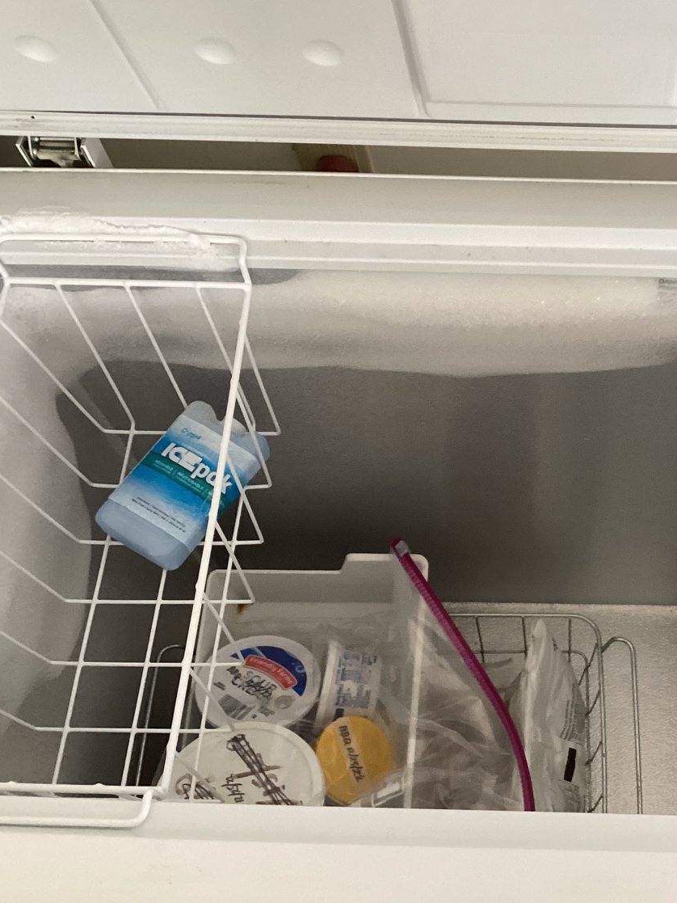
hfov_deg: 33.0
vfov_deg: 44.8
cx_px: 576
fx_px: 1095
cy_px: 446
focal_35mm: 42
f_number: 2.4
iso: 250
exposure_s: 1/60
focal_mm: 3.3
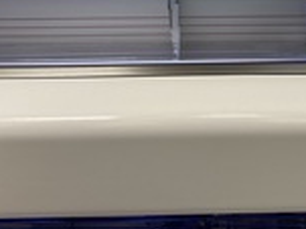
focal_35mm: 69
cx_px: 223
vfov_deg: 20.1
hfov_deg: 27.9
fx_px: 609
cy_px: -41
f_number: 1.8
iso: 32
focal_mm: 4.25
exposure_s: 1/122
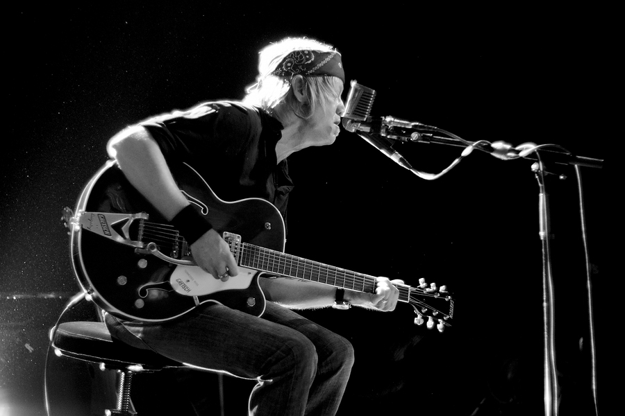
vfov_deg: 18.2
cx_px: 312
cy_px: 208
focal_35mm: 75
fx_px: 1302
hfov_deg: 27.0
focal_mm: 50
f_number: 1.4
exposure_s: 1/80
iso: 800
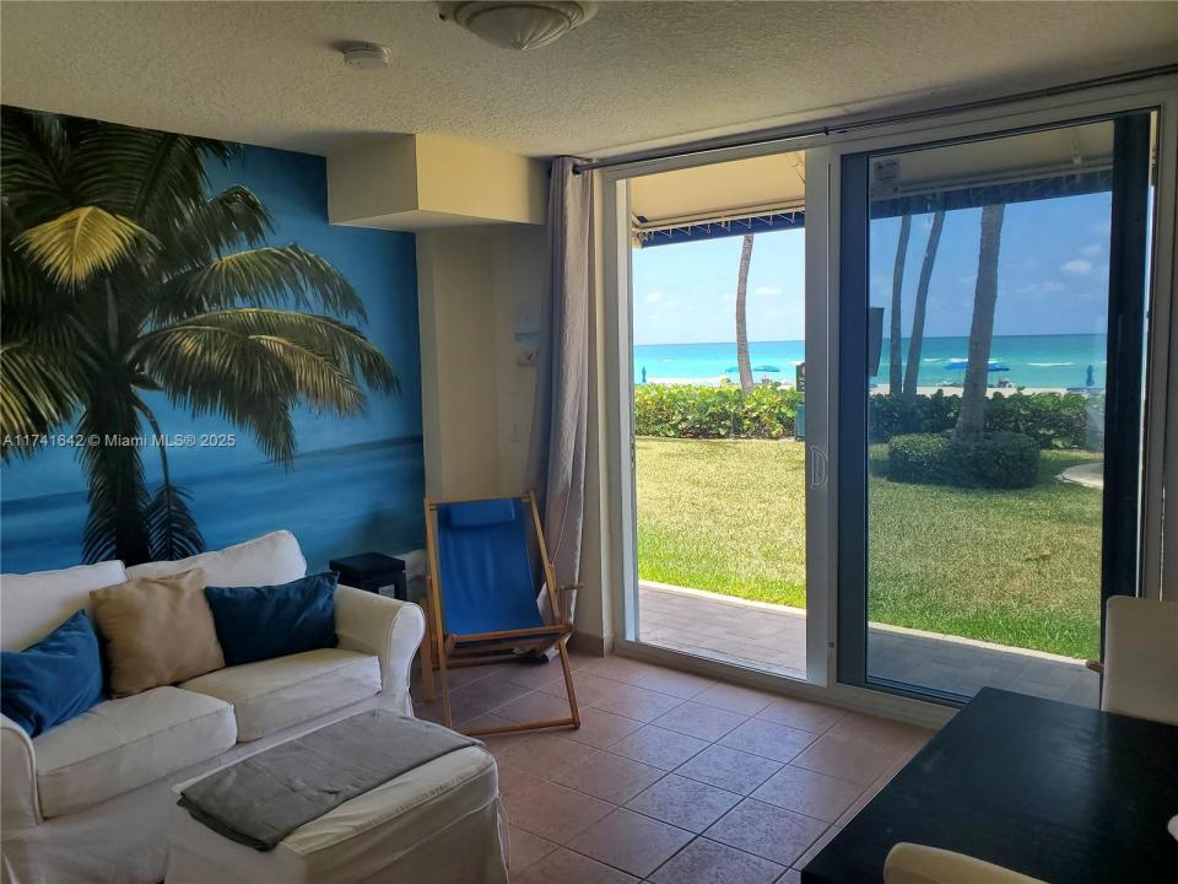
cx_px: 589
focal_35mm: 26
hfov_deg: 67.3
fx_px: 885
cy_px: 442
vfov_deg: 53.1
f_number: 2.4
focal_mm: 4.3
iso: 50
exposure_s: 1/324
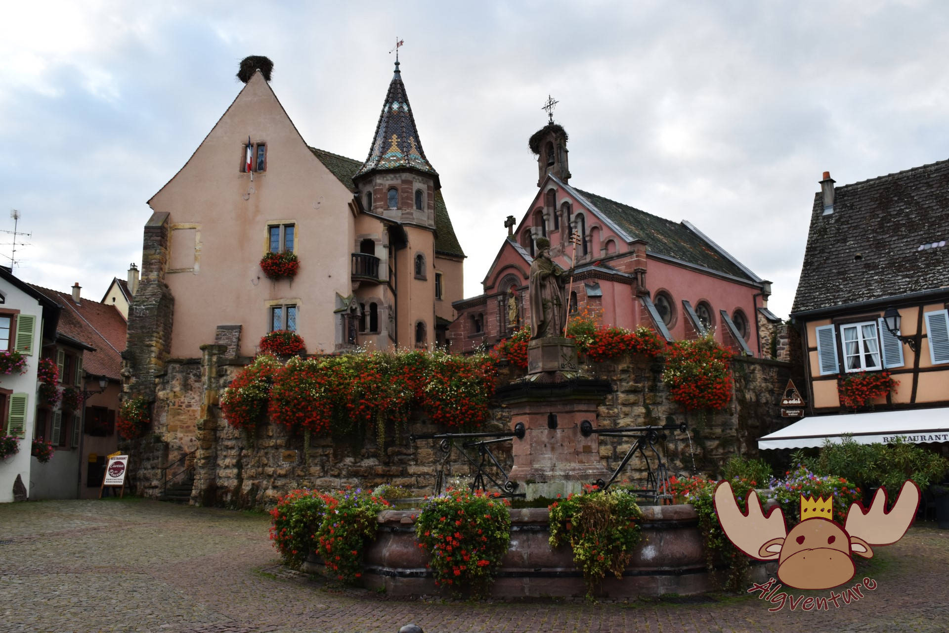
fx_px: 791
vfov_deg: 43.6
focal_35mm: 30
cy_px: 316
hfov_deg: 61.9
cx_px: 474
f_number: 7.1
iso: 400
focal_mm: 20
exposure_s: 1/200
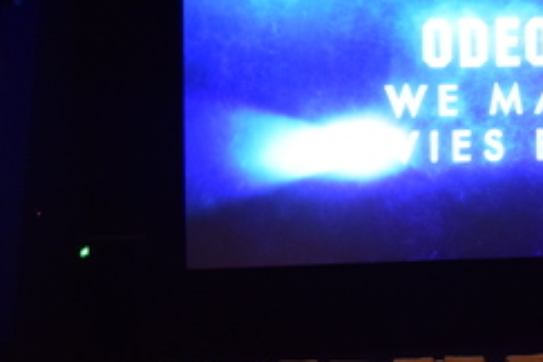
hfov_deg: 27.5
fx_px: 1071
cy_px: 97
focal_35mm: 71
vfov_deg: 19.1
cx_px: 478
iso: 1600
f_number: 3.5
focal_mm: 18
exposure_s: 1/4
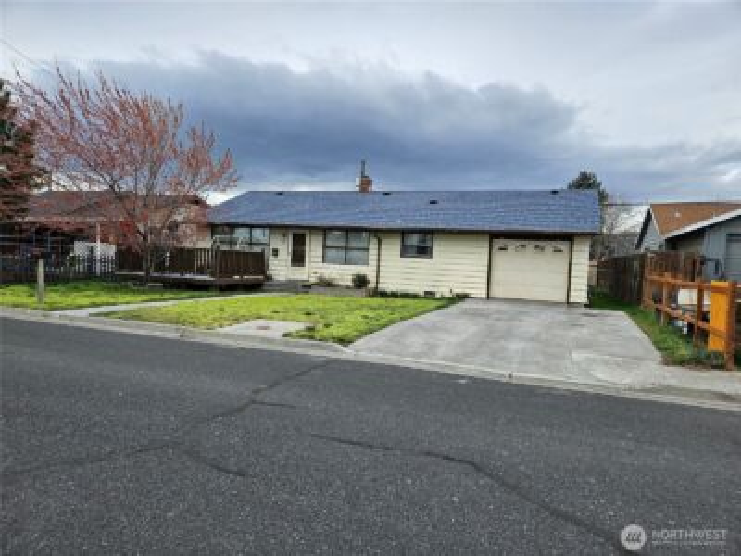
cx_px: 370
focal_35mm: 23
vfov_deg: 58.9
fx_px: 492
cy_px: 278
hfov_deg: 73.9
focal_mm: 5.4
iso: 25
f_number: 1.8
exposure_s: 1/703
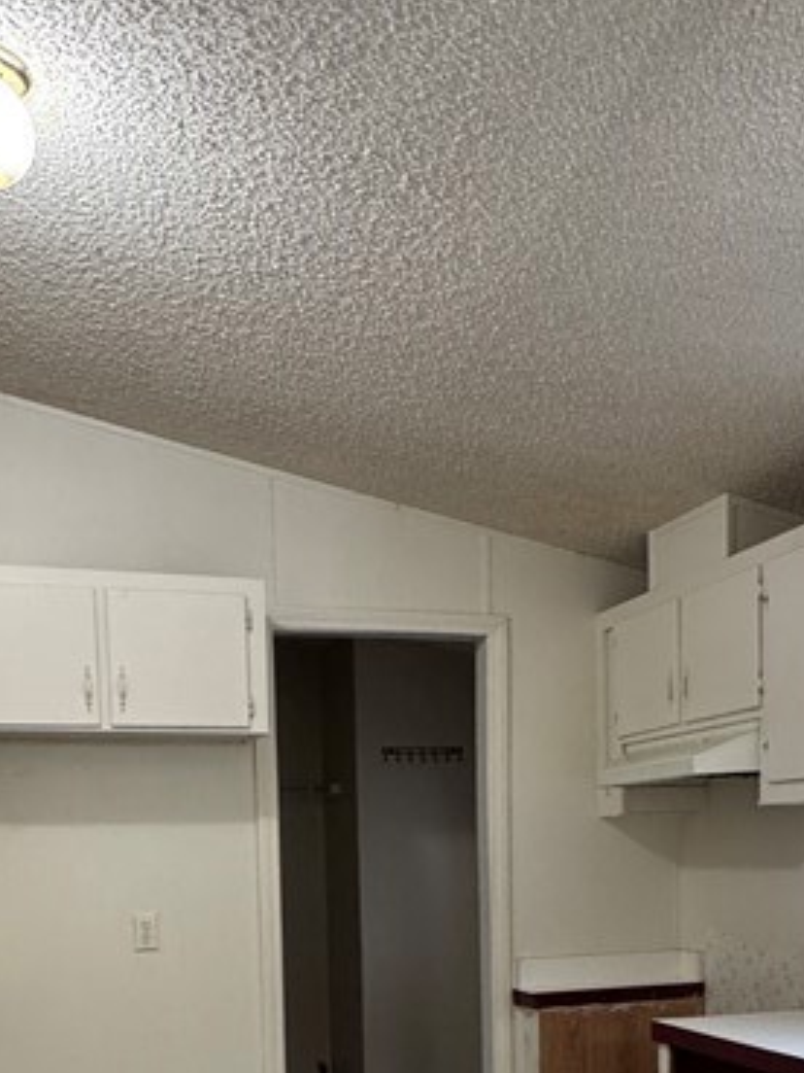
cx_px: 396
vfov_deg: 43.9
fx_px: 1208
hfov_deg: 36.8
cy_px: 956
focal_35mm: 39
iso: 500
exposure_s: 1/60
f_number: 2.2
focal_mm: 2.22
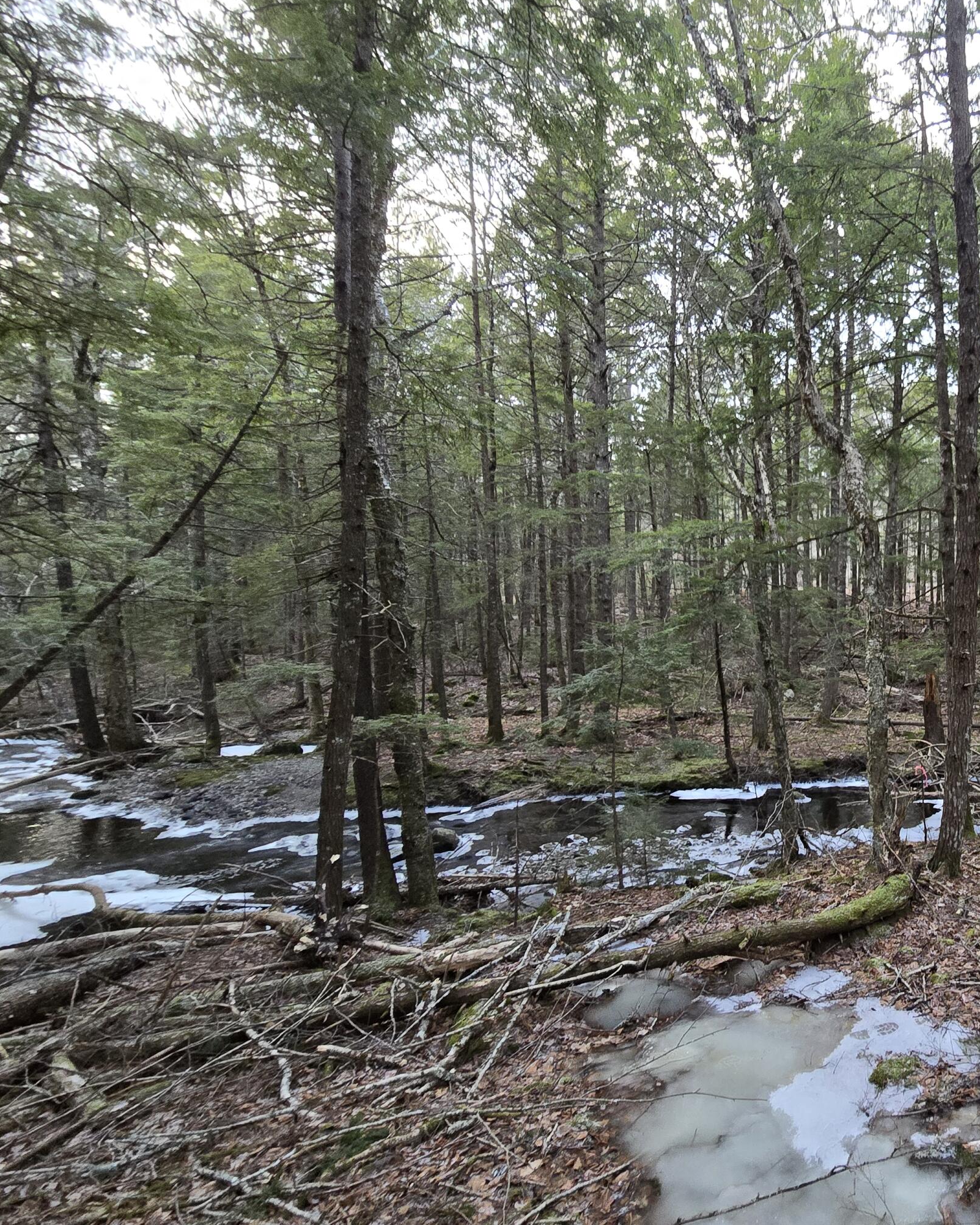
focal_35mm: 19
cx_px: 886
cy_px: 642
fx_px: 689
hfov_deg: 59.9
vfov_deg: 83.2
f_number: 2.2
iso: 500
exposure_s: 1/60
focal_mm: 2.2
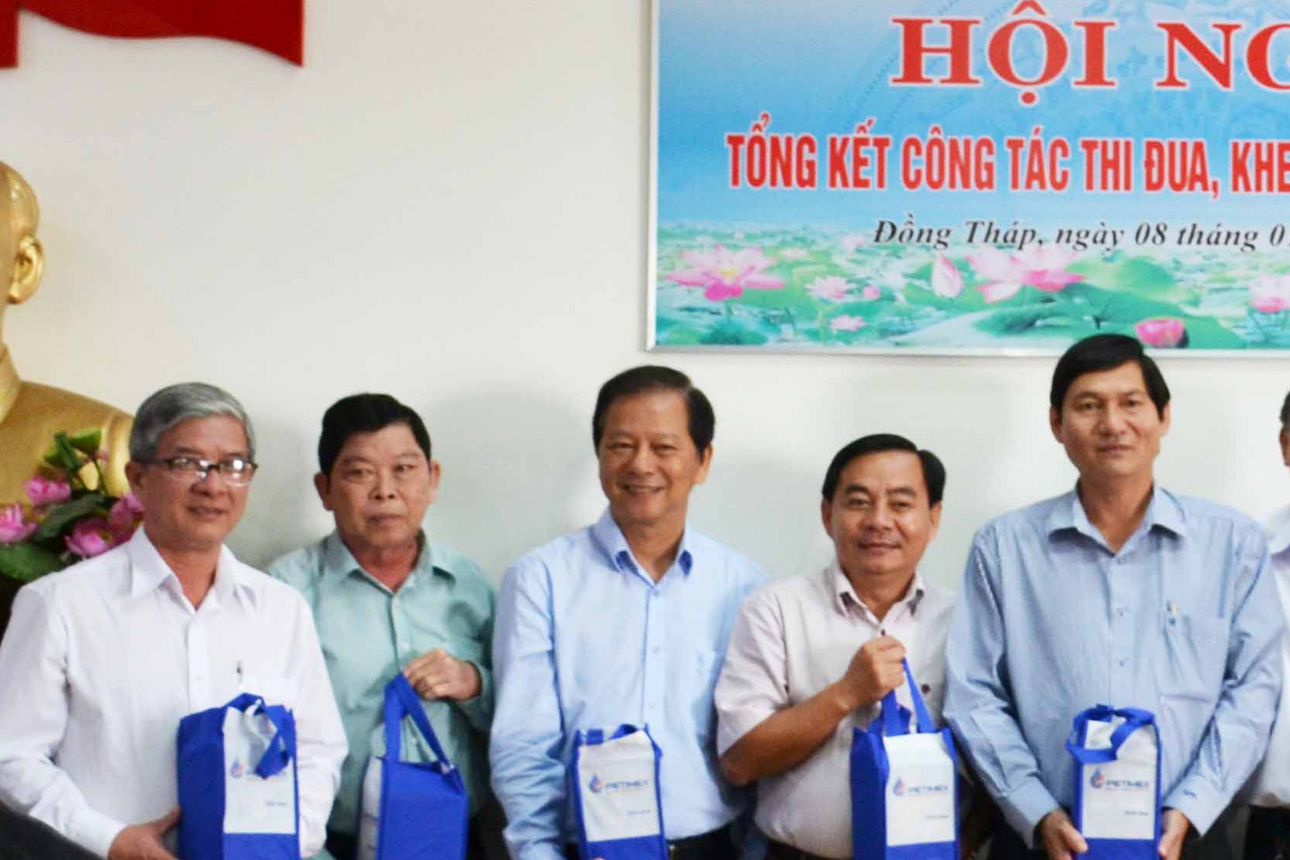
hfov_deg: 21.8
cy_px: 439
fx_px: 3261
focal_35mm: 91
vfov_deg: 15.0
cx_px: 1180
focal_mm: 22
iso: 640
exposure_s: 1/60
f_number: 3.5
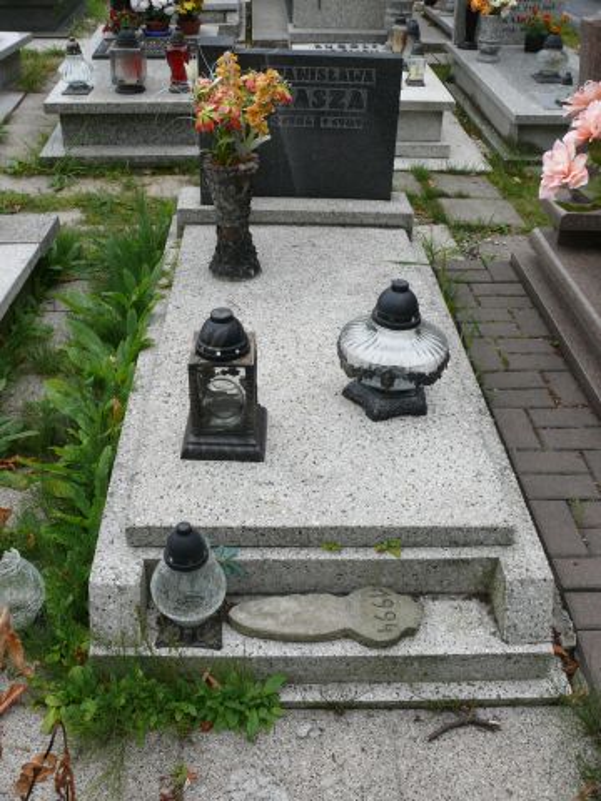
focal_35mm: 35
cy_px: 400
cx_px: 300
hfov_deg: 40.7
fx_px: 810
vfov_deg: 52.6
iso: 100
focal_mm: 7.4
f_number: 4.5
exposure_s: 1/200
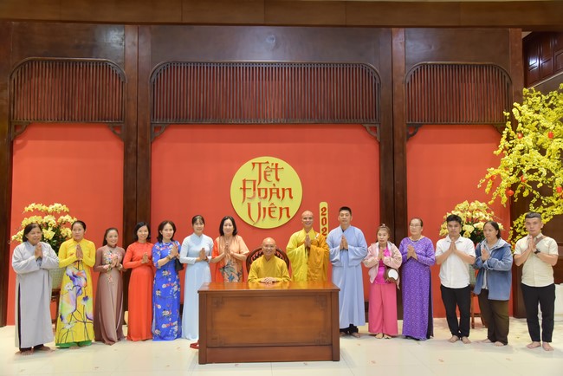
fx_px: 501
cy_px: 188
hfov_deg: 58.7
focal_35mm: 32
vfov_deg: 41.2
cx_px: 282
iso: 800
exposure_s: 1/60
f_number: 5.6
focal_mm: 32
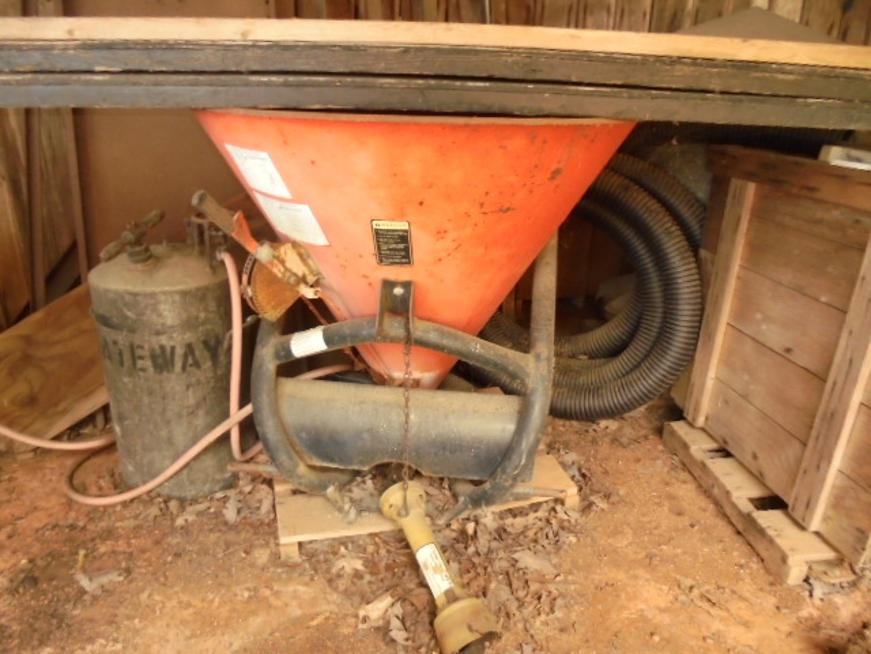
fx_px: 654
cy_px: 327
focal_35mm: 26
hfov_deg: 67.3
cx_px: 436
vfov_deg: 53.1
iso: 400
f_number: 3.5
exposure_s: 1/30
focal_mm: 4.6
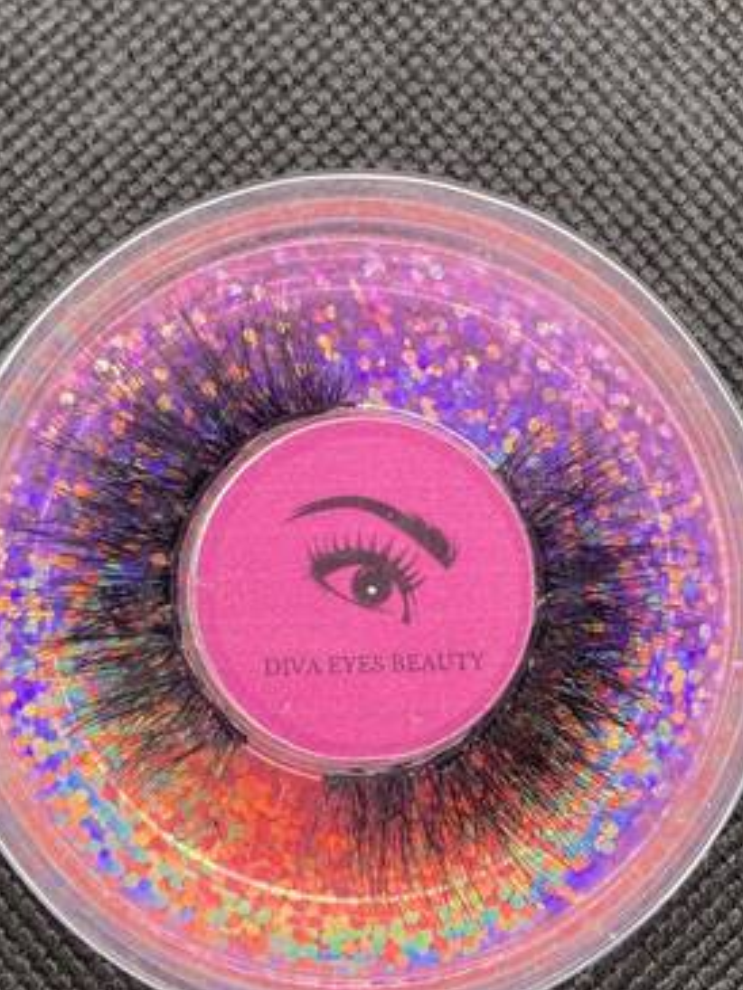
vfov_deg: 41.2
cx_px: 361
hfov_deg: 31.5
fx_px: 1316
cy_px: 529
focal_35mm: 46
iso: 64
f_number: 1.8
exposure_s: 1/50
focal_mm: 3.99
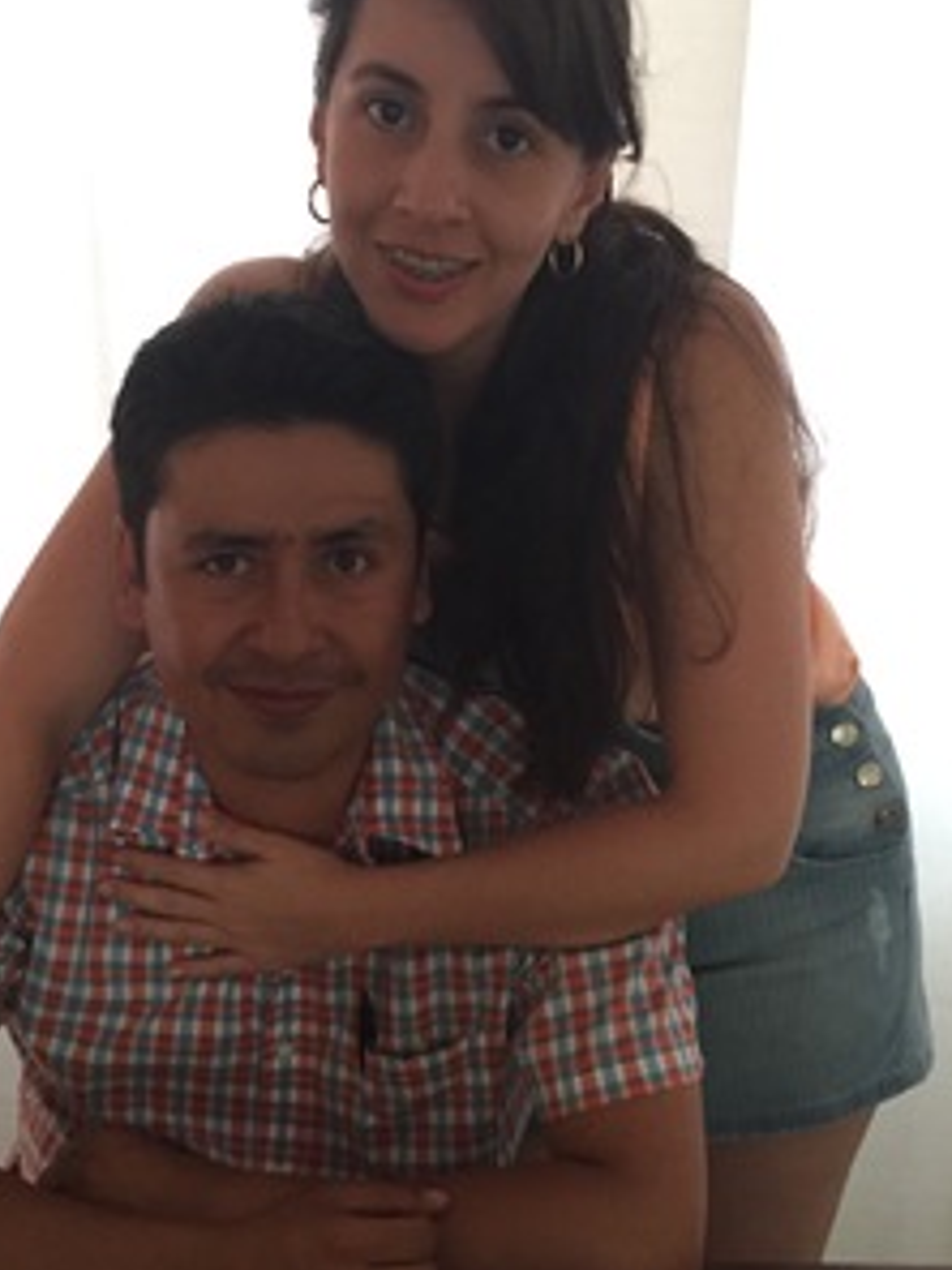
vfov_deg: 39.9
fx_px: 1723
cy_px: 858
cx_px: 455
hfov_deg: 30.9
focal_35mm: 47
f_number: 2.2
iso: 250
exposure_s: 1/17
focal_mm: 4.15
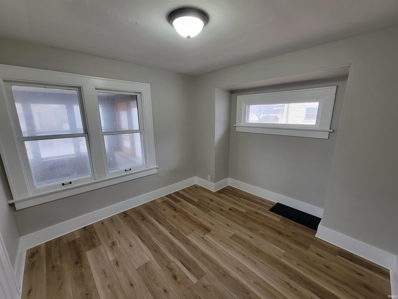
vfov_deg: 89.9
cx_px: 199
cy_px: 150
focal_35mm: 13
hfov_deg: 106.2
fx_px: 149
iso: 160
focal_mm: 2.2
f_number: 2.2
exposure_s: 1/60
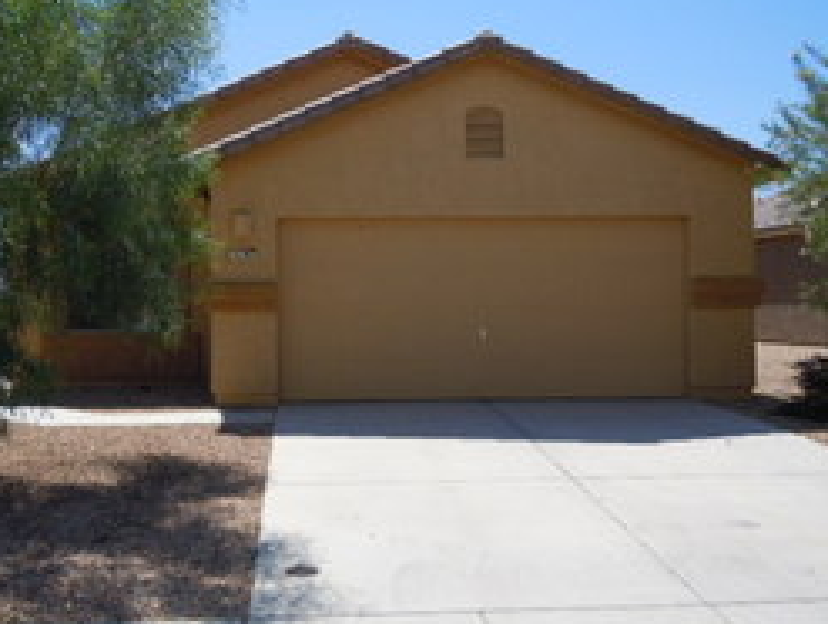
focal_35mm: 42
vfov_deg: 34.4
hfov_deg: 44.6
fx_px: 1006
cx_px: 349
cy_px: 285
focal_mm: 5.4
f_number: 7
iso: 200
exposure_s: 1/640
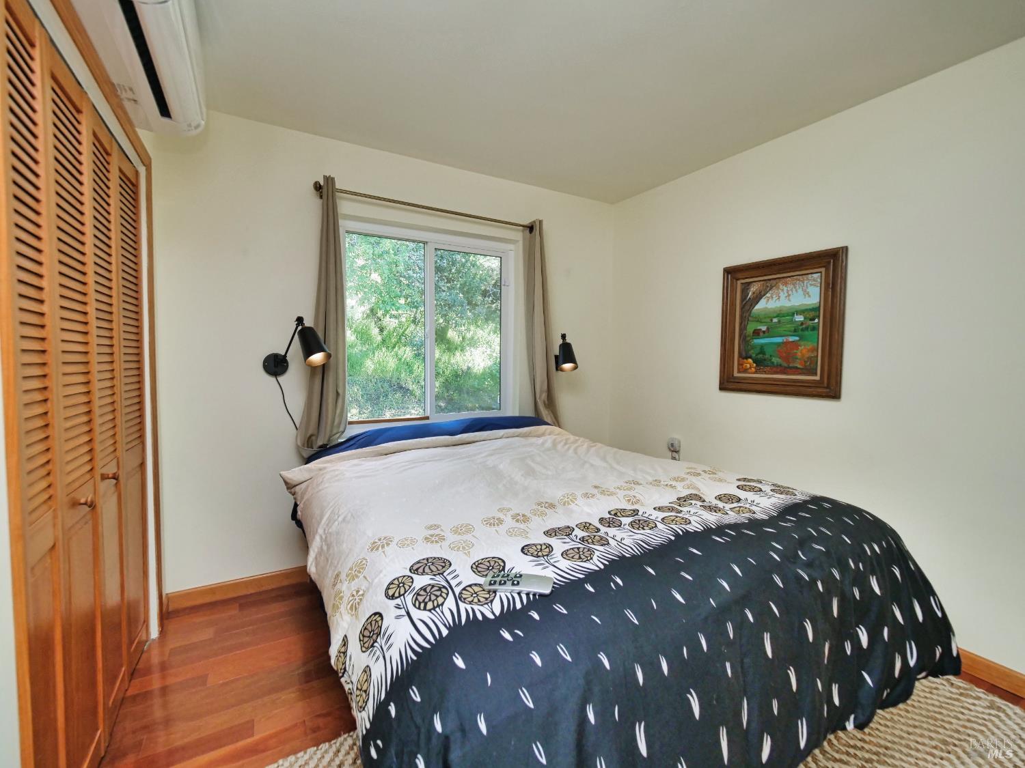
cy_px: 384
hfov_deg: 102.1
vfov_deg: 85.7
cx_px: 512
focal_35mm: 14
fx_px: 415
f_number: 4
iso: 800
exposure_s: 1/160
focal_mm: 7
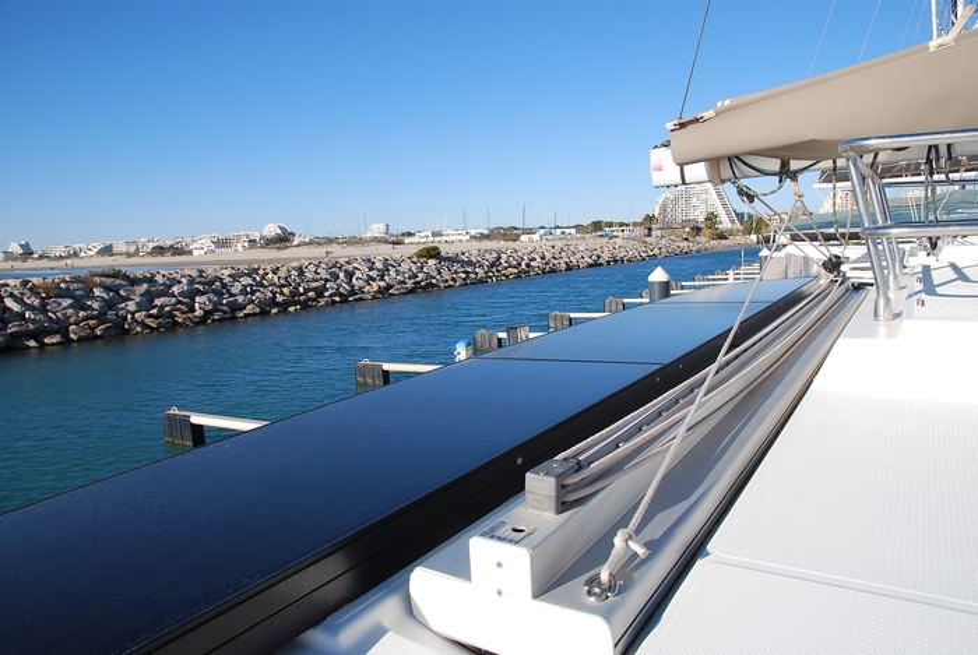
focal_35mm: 24
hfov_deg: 73.7
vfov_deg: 53.3
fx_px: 653
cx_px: 489
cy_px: 328
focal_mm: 16
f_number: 7.1
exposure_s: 1/200
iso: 100
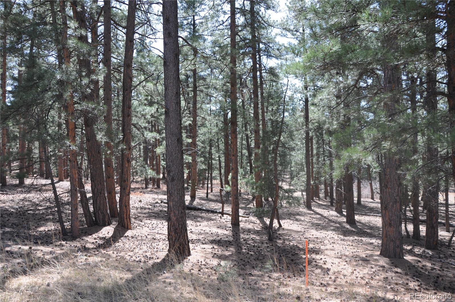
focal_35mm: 27
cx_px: 228
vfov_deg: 47.8
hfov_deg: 67.5
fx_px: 341
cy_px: 151
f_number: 6.3
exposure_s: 1/160
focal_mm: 18
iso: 200
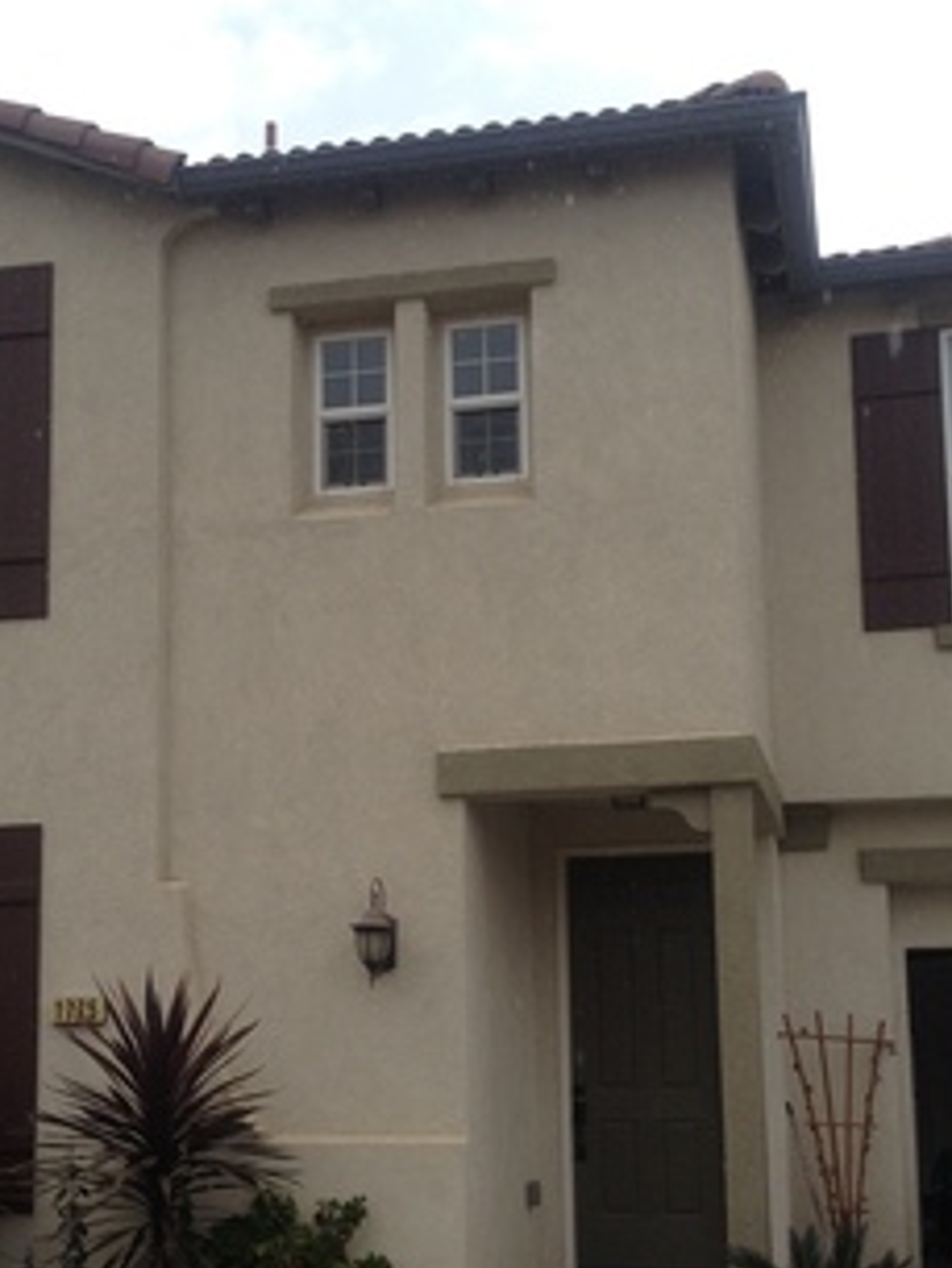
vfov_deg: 34.8
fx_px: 2015
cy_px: 782
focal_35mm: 55
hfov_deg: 26.6
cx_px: 437
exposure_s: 1/1062
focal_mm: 4.28
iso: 64
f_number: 2.4
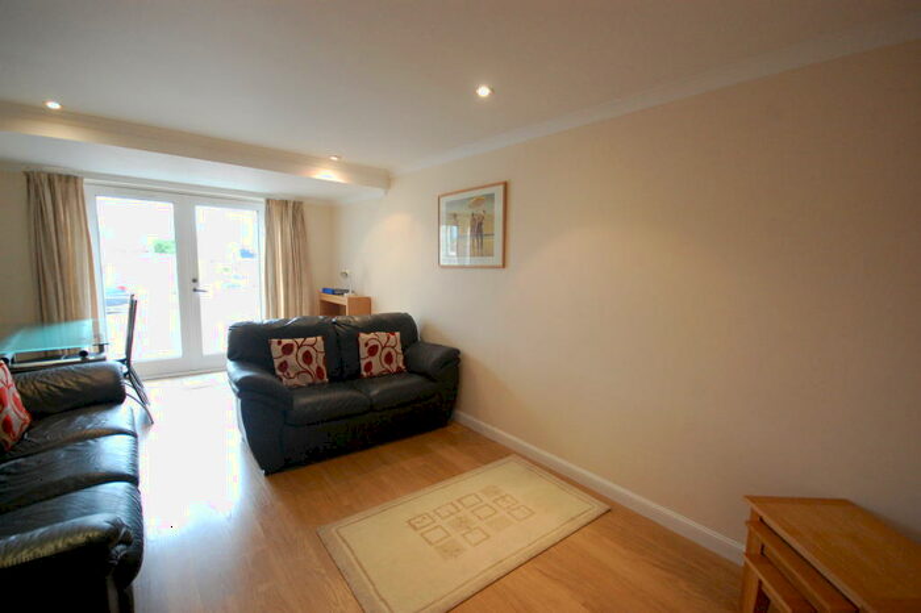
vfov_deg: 77.3
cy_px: 306
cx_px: 460
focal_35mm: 15
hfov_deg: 100.4
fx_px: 384
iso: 1600
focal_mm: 10
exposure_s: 1/80
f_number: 4.5
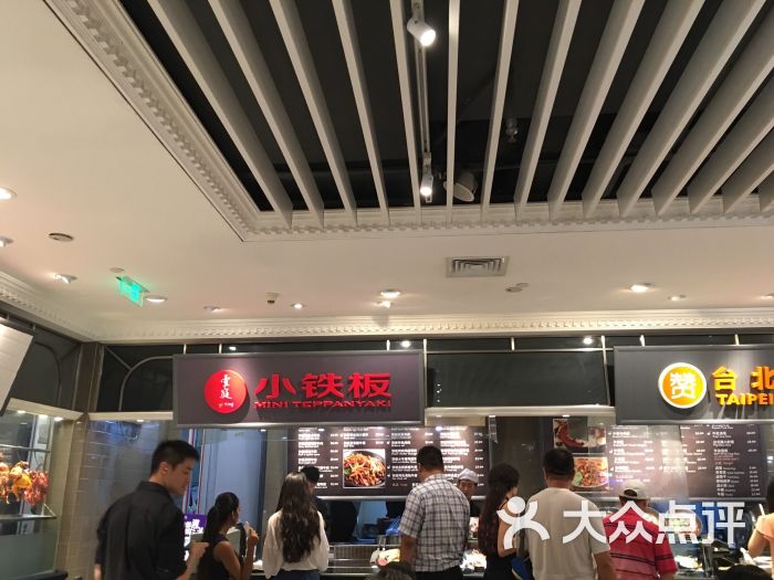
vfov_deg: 48.2
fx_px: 648
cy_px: 290
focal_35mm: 29
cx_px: 387
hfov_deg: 61.7
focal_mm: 4.15
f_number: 2.2
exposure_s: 1/17
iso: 80
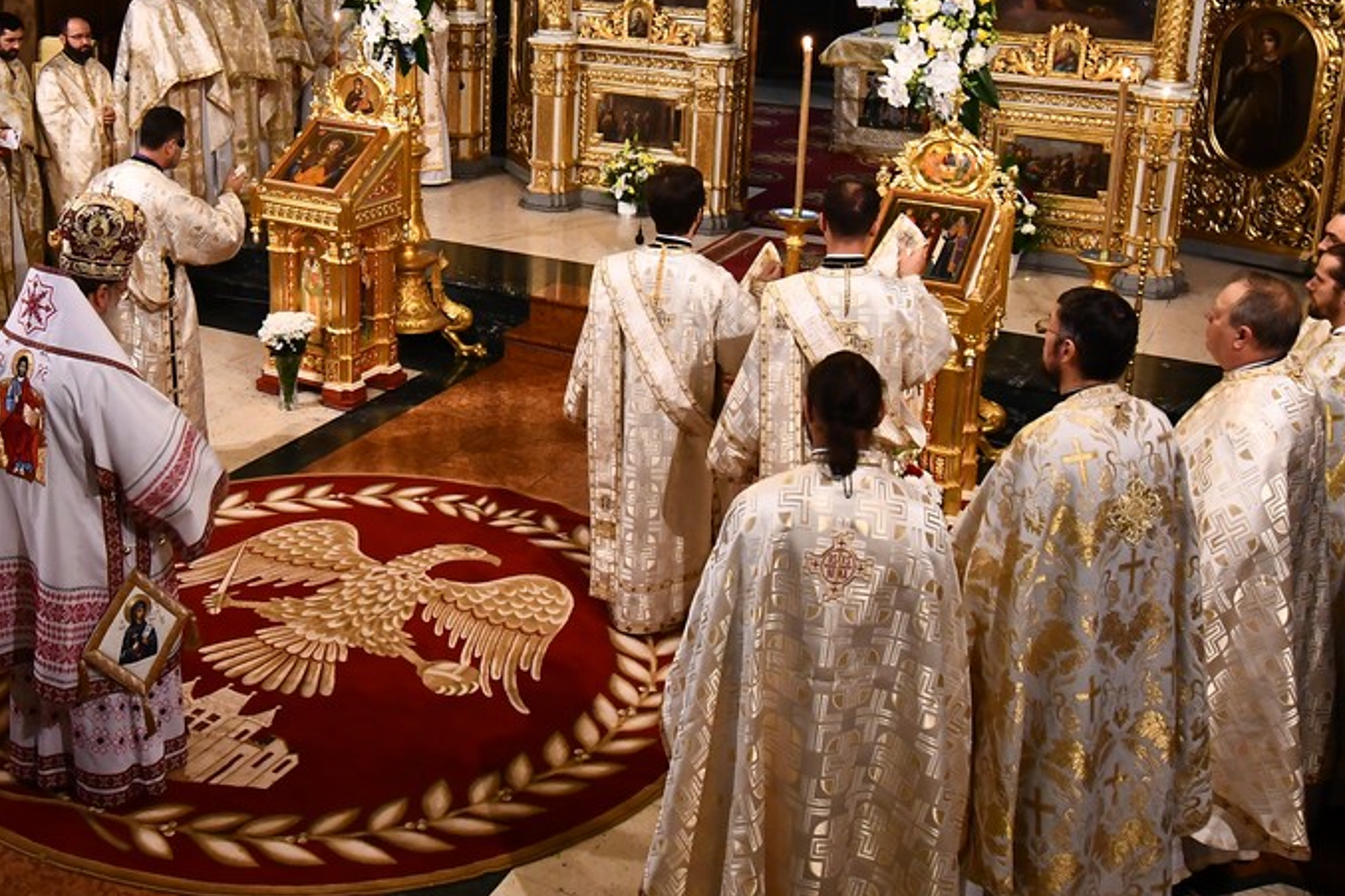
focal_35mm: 39
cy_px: 262
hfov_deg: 49.3
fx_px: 1457
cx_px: 546
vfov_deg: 33.7
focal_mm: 15
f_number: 5.3
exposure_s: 1/30
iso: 2500
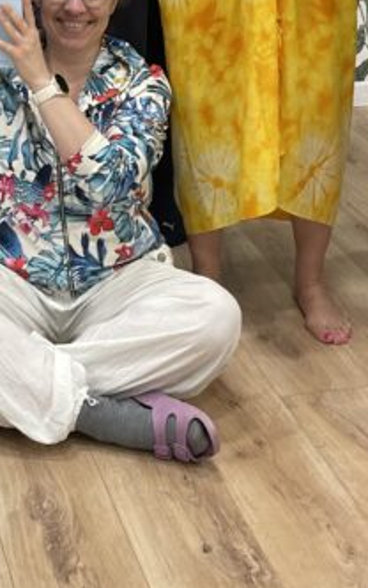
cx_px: 113
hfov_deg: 15.4
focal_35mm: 85
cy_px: -16
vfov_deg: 23.2
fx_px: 1362
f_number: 1.6
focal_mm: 4.2
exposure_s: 1/100
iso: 125
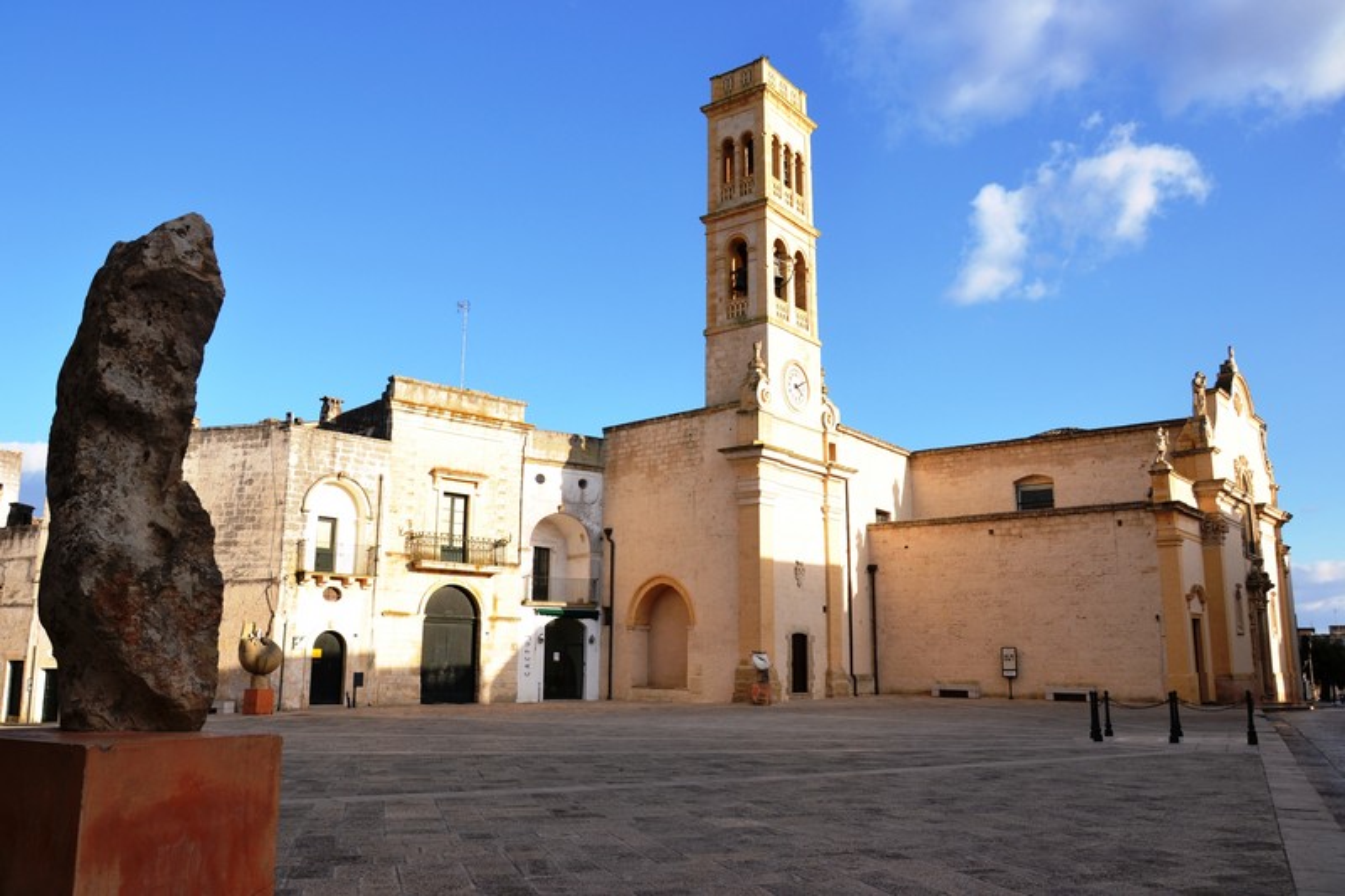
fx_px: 1008
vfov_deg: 47.9
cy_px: 448
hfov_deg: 67.4
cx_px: 672
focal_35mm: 27
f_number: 10
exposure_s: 1/400
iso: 200
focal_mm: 18
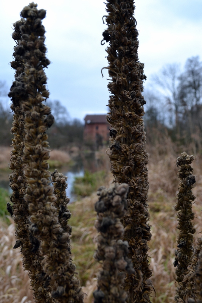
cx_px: 101
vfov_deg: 53.1
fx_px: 303
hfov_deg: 36.9
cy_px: 152
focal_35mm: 36
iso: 400
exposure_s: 1/80
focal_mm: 24
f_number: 8
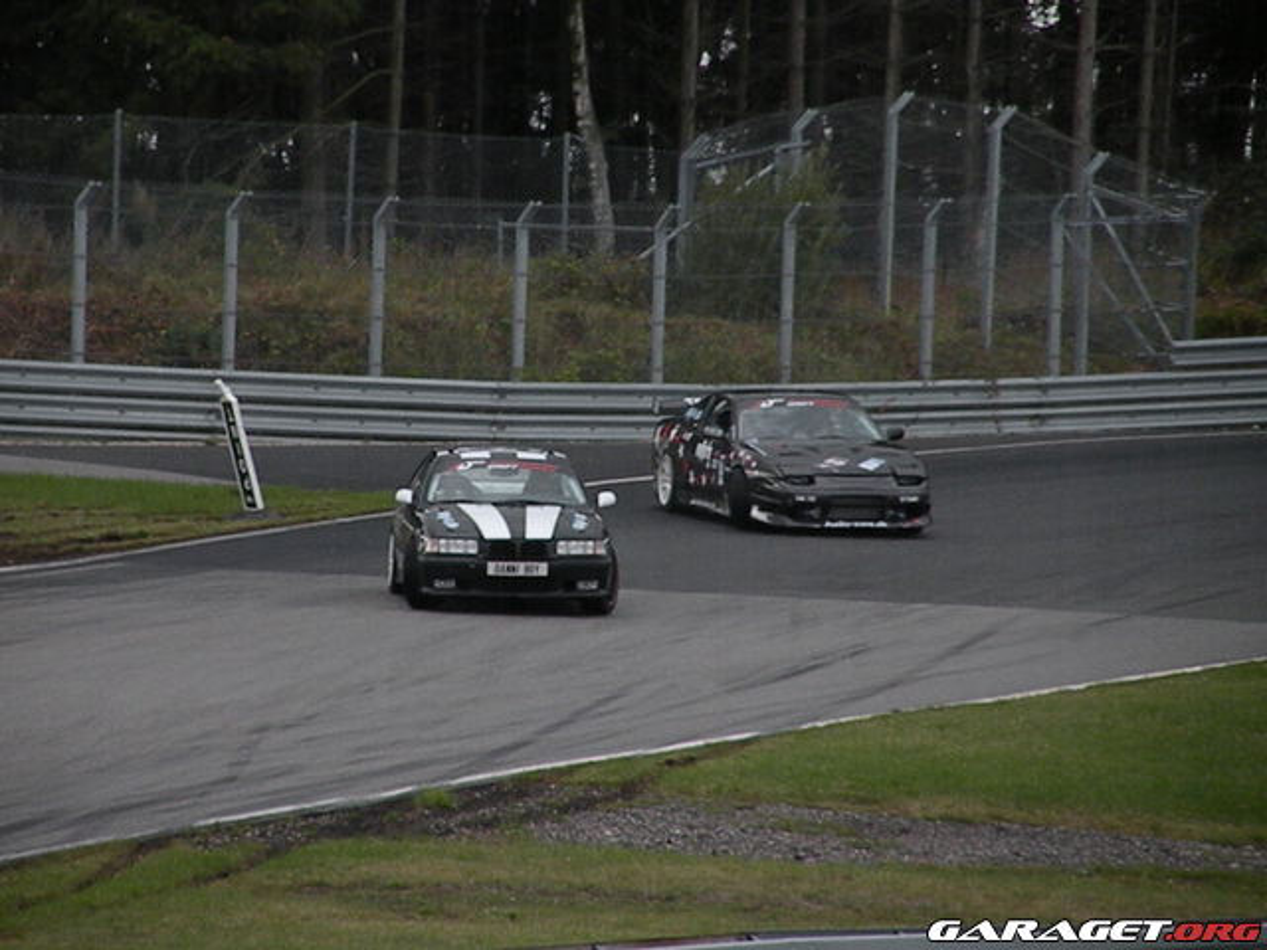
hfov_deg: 4.1
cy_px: 475
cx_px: 634
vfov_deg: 3.1
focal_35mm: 486
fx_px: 17788
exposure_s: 1/2132
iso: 640
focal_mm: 84.2
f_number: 5.6
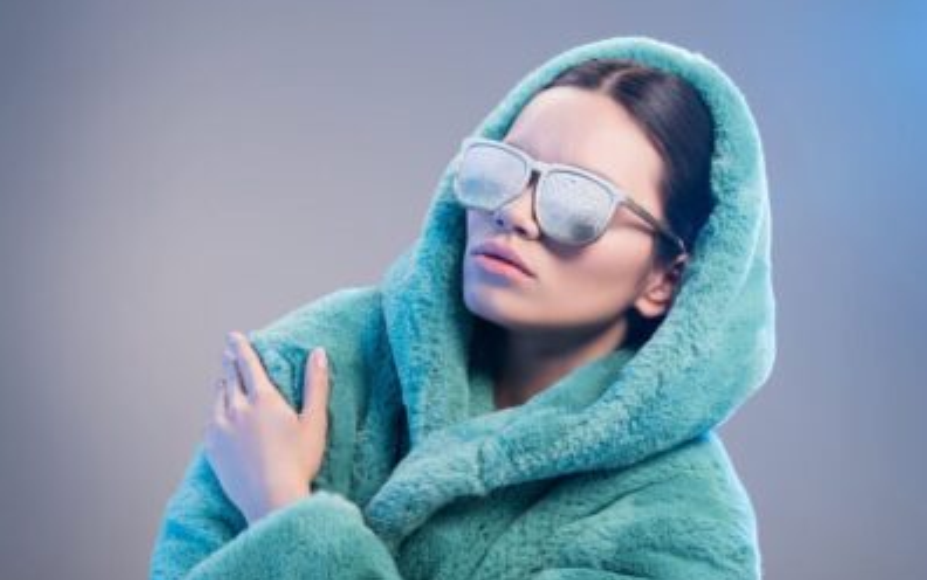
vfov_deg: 12.1
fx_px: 2730
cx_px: 466
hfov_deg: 19.3
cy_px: 305
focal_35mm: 108
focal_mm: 105
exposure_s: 1/250
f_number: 14
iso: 100
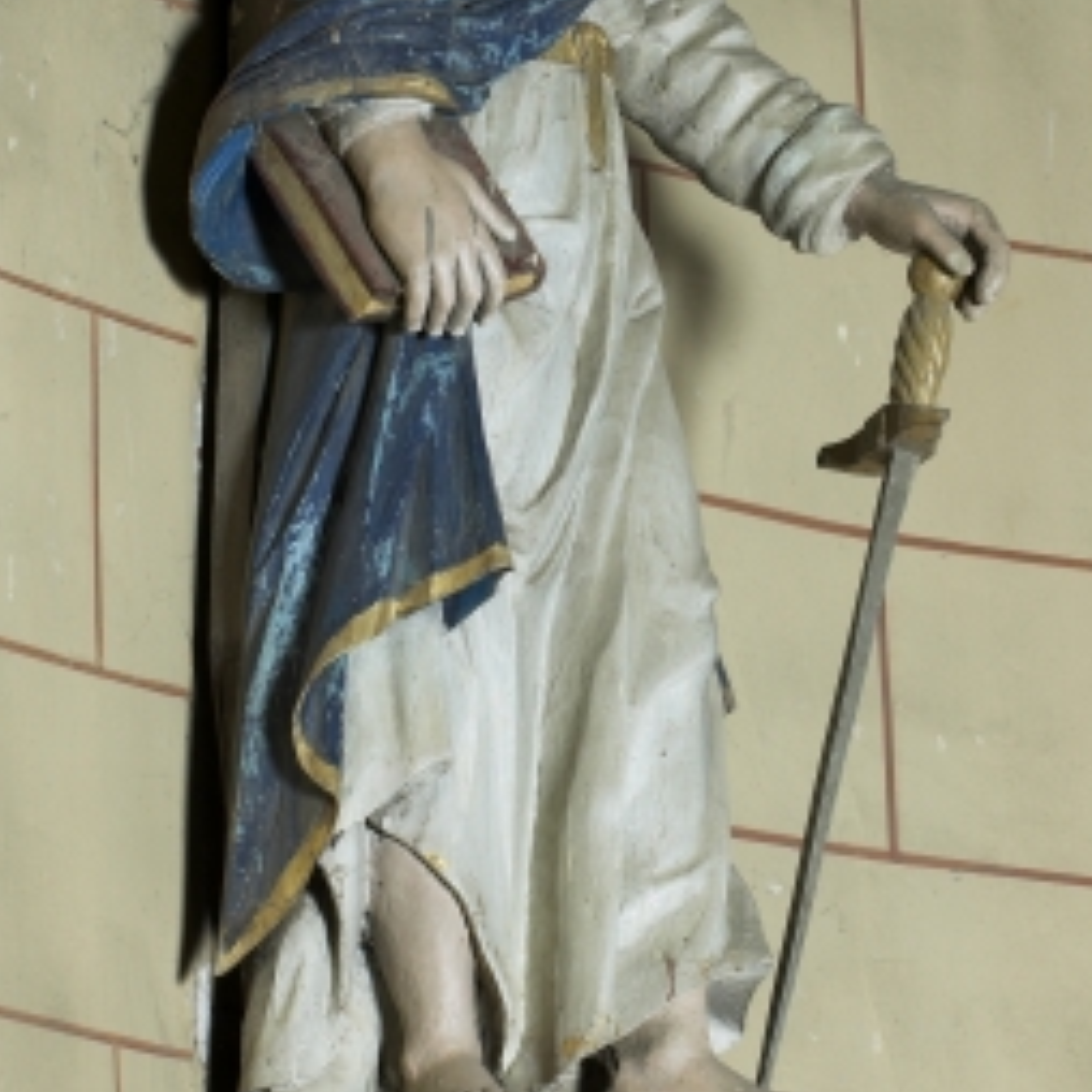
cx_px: 621
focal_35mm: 299
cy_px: 327
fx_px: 10671
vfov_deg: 5.9
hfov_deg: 5.9
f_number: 8
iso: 100
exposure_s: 1/50
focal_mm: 116
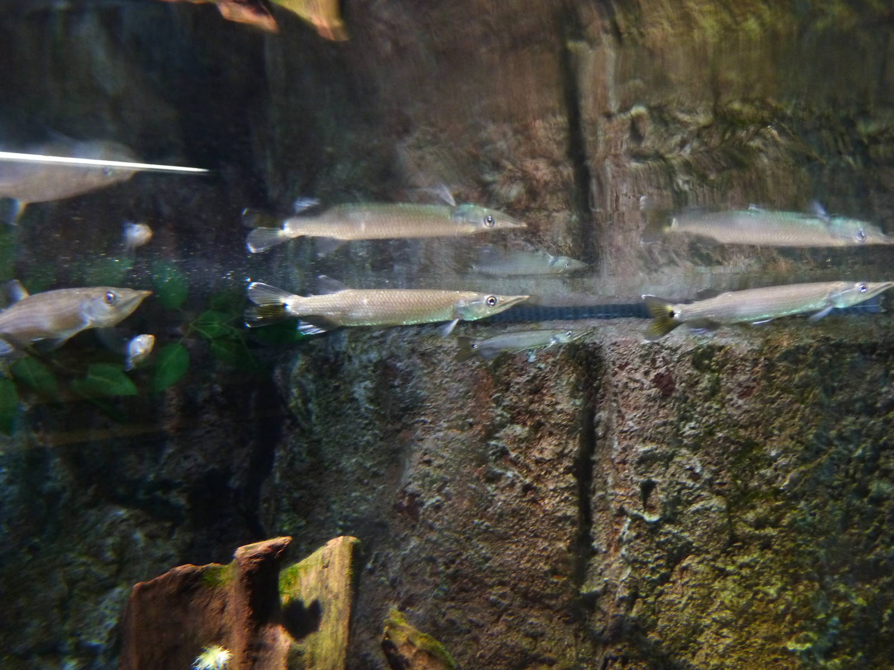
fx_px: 956
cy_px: 335
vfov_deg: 38.7
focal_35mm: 37
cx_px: 447
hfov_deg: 50.1
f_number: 3.6
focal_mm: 6.1
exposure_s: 1/8
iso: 400
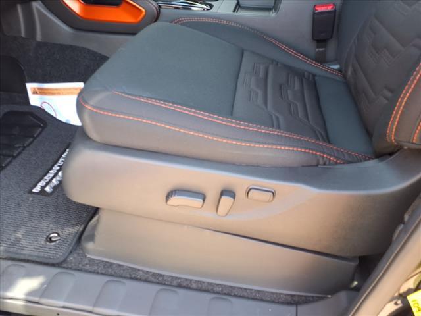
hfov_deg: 65.3
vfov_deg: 51.4
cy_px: 158
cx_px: 210
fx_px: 328
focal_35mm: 27
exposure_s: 1/40
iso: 50
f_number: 1.9
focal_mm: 3.58
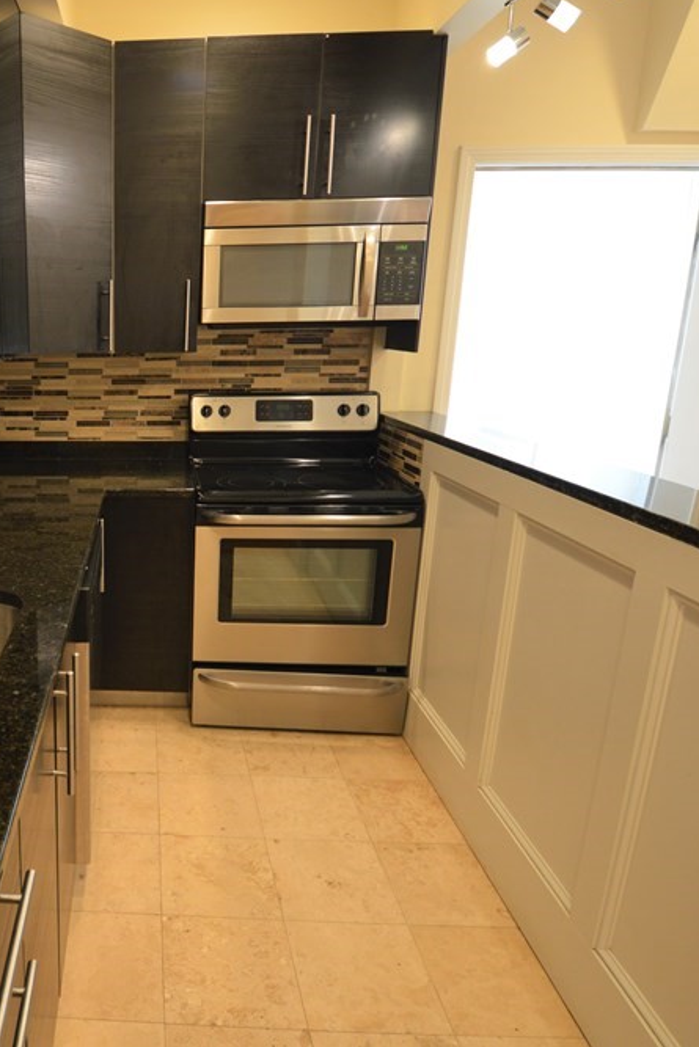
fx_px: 669
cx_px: 101
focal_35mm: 23
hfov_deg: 50.3
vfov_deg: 76.1
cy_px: 516
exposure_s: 1/40
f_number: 3.5
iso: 400
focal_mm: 10
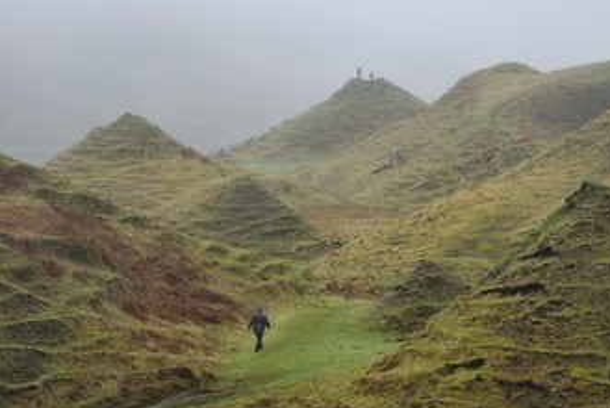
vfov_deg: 11.0
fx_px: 2120
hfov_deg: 16.4
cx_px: 388
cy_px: 226
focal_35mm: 125
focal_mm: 98
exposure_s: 1/250
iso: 400
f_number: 9
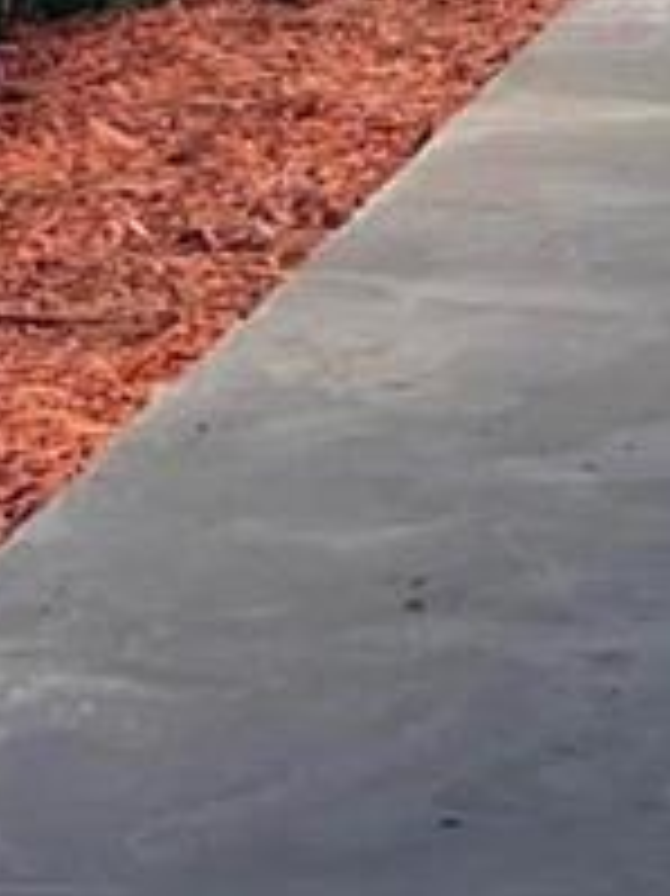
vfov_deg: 10.1
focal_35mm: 193
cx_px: 468
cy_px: -171
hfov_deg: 7.7
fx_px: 4986
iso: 32
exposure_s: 1/1309
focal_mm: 5.1
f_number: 1.6
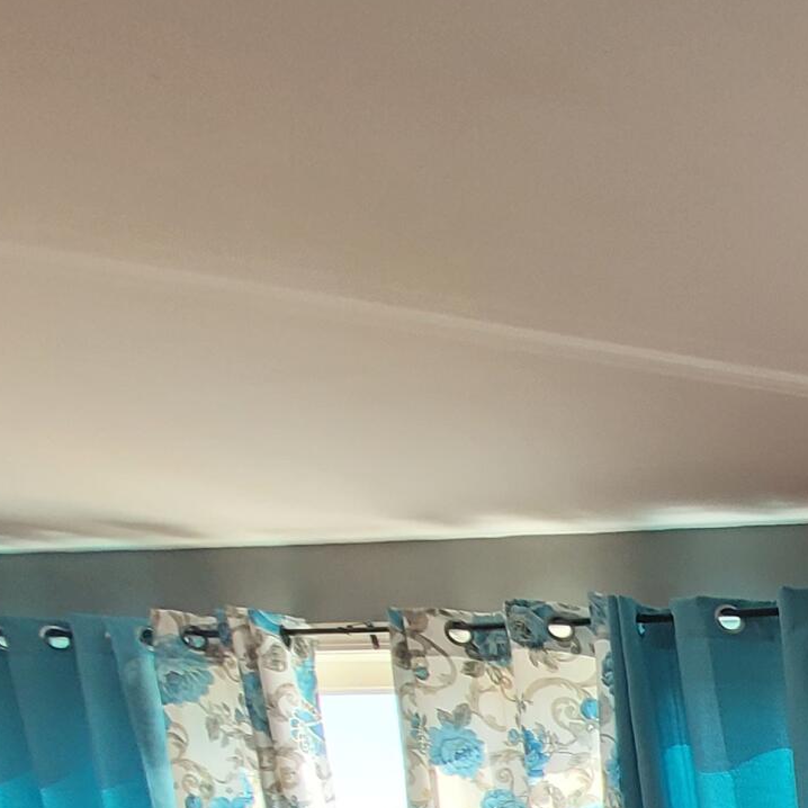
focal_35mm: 48
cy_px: 1198
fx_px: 1268
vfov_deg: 26.3
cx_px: 1492
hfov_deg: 21.3
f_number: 2.2
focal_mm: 2.2
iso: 100
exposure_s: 1/100
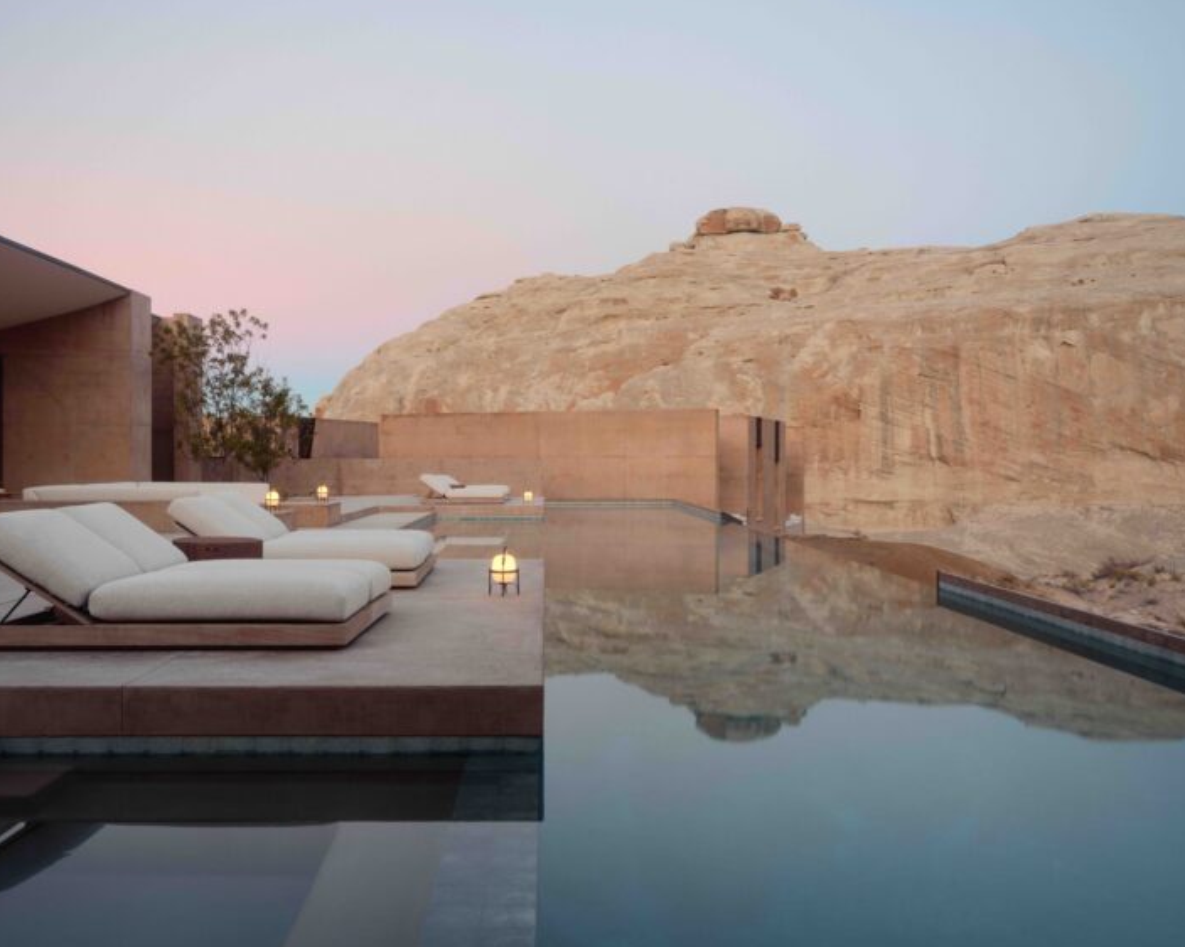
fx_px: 1122
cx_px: 548
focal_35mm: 32
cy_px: 467
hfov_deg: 55.6
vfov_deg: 45.8
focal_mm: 37.6
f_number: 16
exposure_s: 3.7
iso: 80
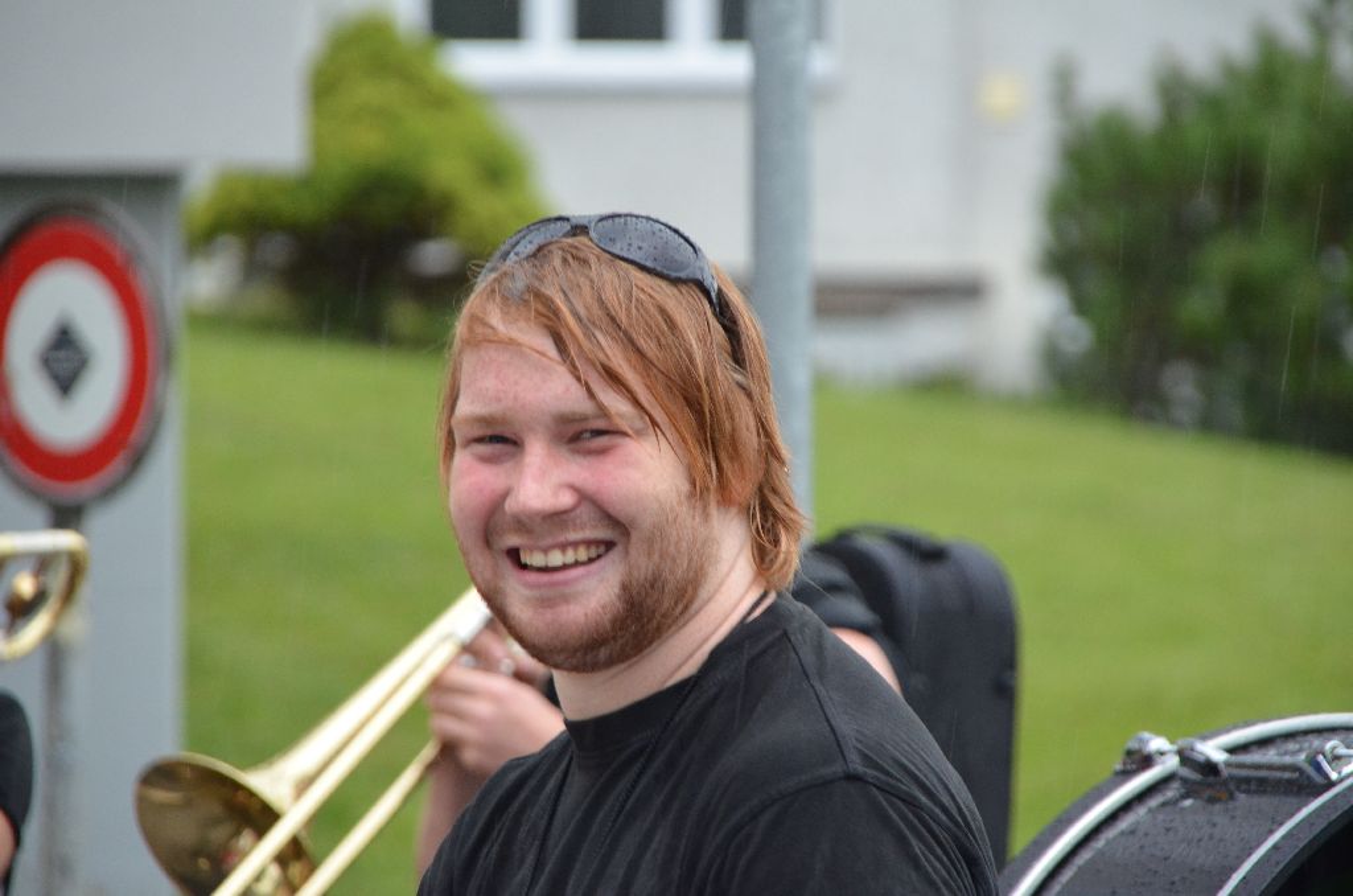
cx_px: 676
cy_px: 448
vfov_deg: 4.6
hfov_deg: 6.9
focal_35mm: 300
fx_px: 11250
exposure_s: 1/125
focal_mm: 200
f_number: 6.3
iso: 1100
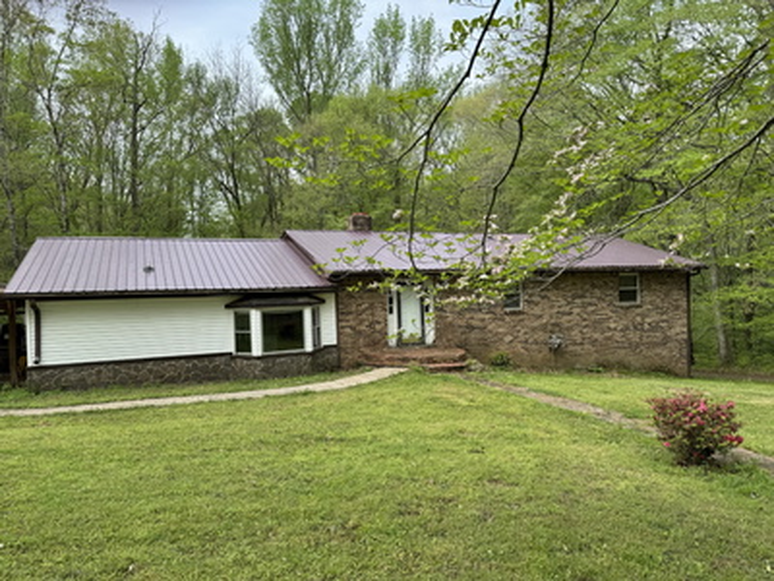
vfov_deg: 56.8
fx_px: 537
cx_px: 387
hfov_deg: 71.6
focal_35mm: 24
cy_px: 290
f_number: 1.78
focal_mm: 6.76
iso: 80
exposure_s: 1/1112
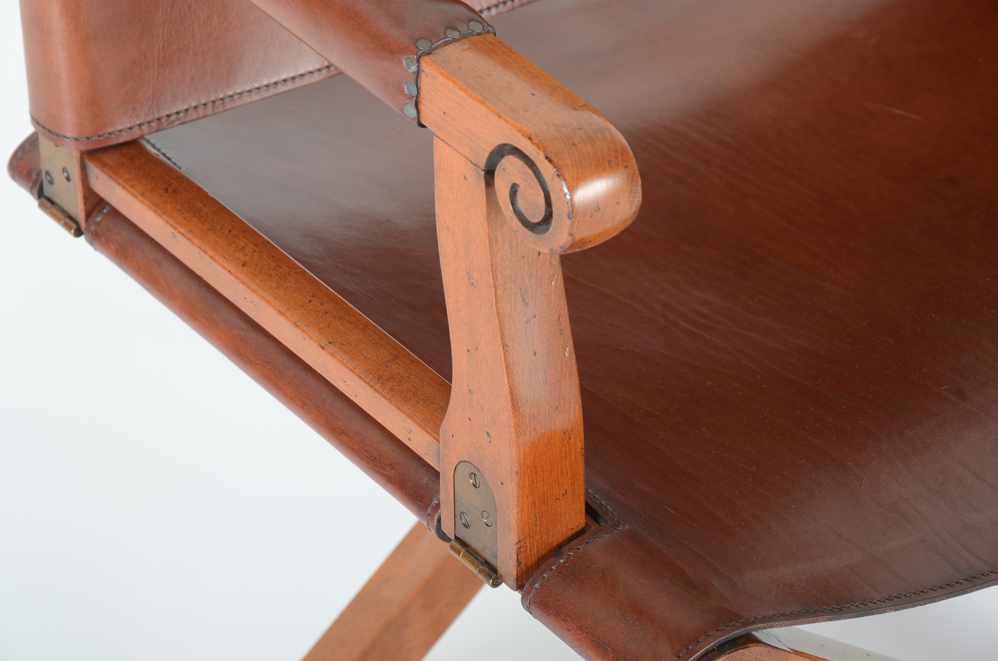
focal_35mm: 158
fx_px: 4357
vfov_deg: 8.7
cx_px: 499
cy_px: 330
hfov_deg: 13.1
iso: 125
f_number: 10
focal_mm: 105
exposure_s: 1/160
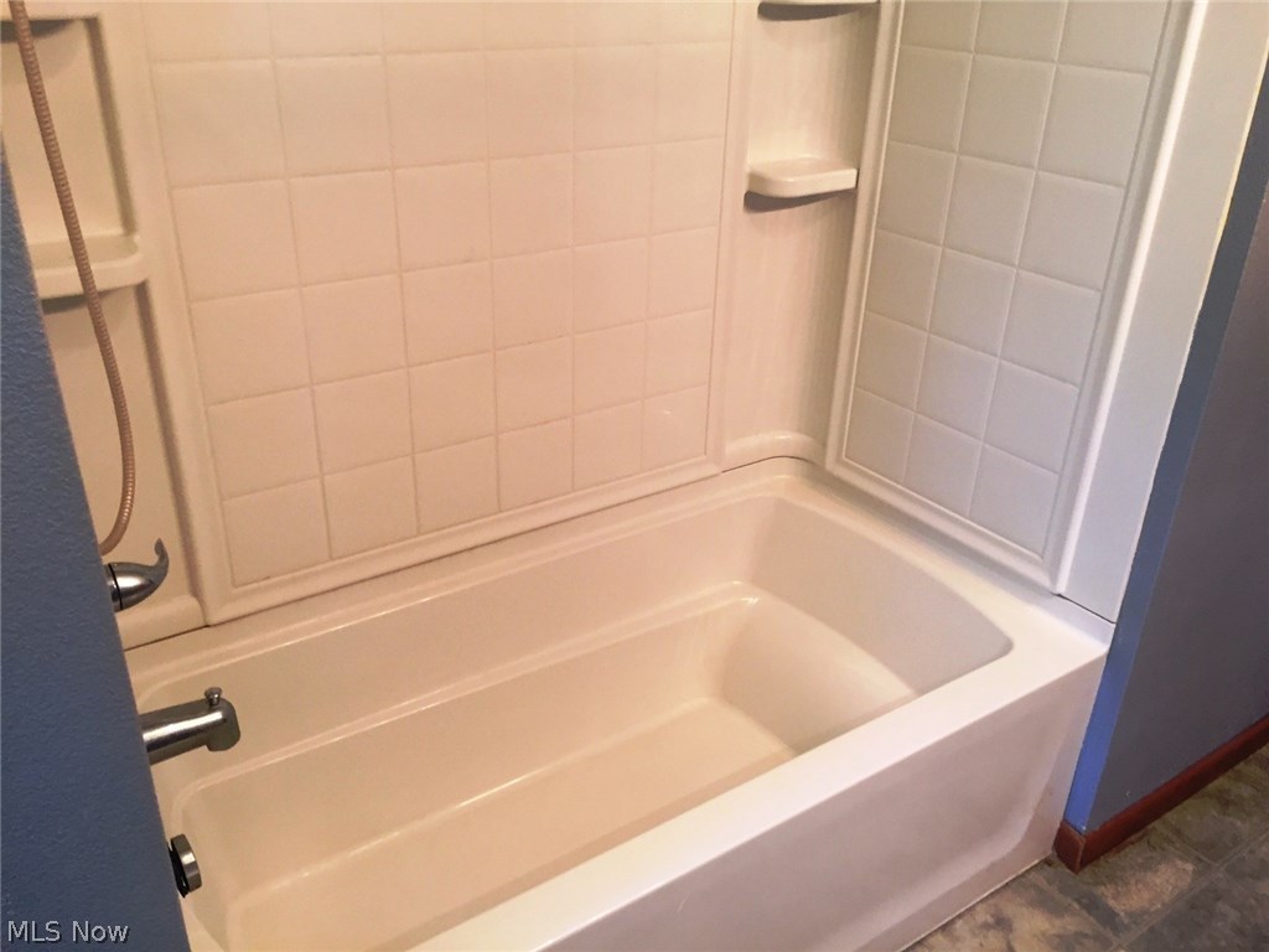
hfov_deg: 61.7
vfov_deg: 48.2
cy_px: 476
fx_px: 1063
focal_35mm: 29
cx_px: 634
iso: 80
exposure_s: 1/30
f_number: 2.2
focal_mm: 4.15
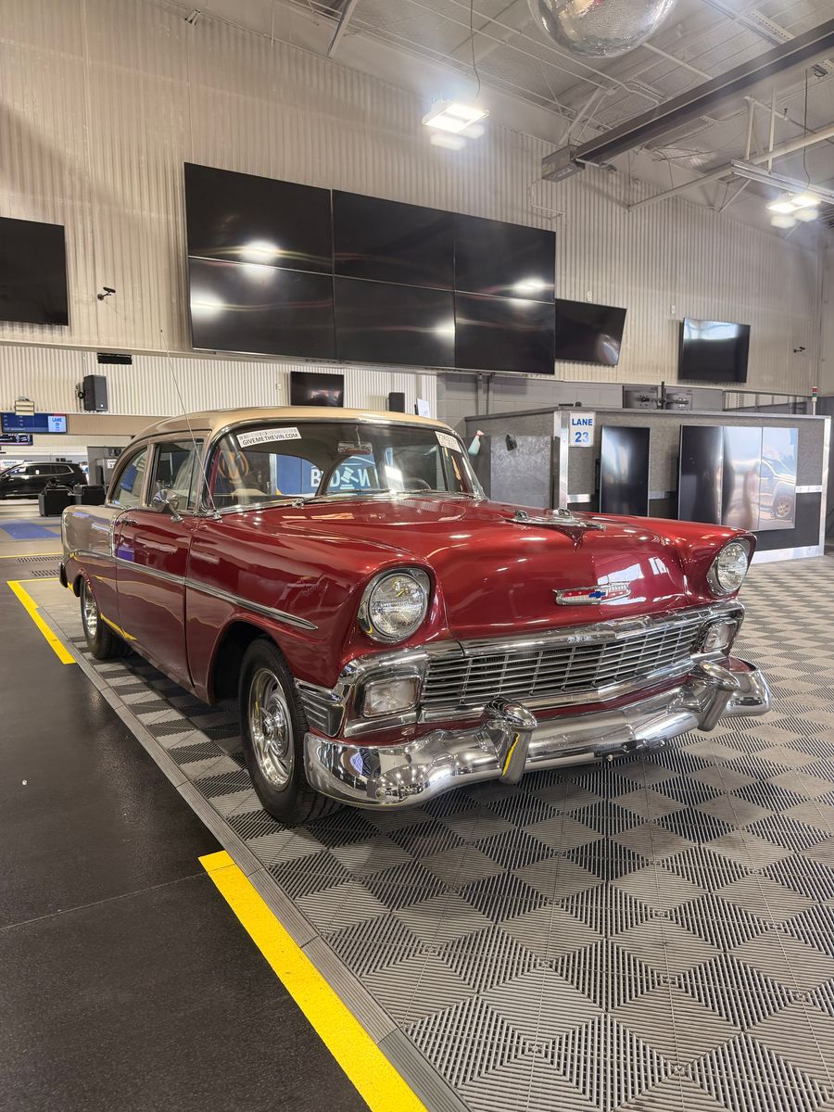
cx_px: 417
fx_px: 771
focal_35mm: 24
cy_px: 556
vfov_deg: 71.6
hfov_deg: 56.8
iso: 200
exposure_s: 1/120
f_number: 1.78
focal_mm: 6.76
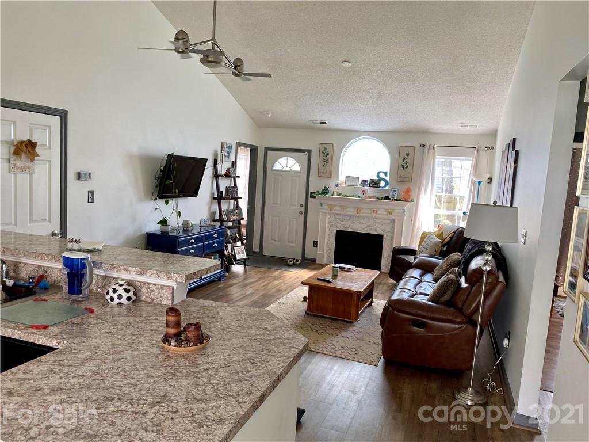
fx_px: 442
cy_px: 221
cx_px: 294
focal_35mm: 26
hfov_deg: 67.3
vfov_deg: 53.1
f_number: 1.8
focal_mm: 4.25
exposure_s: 1/121
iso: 125
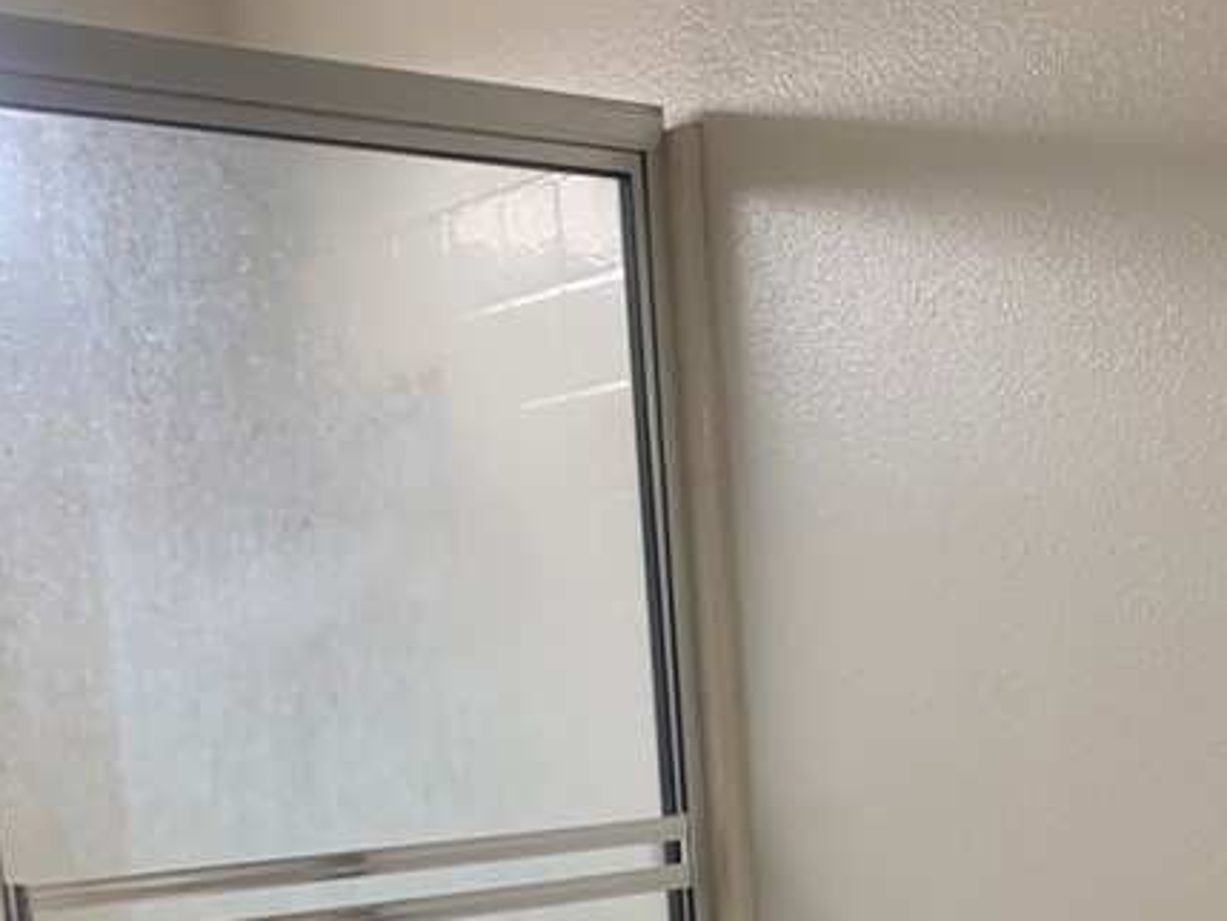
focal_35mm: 62
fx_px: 2198
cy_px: 1035
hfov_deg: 30.8
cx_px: 864
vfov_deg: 22.2
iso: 160
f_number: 1.8
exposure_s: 1/60
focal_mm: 4.25
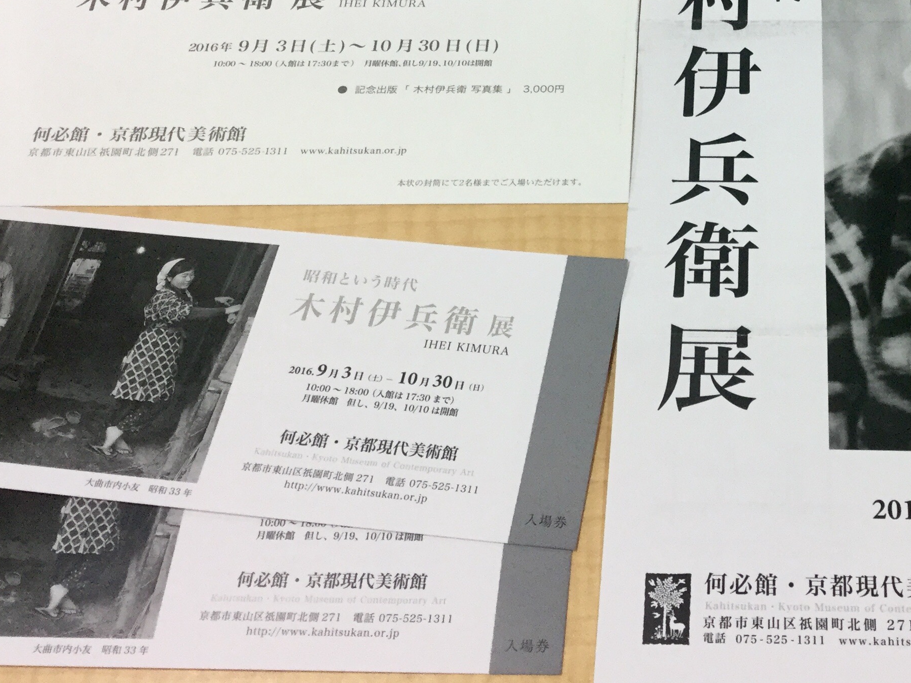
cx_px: 753
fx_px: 1474
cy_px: 123
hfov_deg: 33.2
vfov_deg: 25.6
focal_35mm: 56
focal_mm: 3.3
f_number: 2.4
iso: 40
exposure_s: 1/30
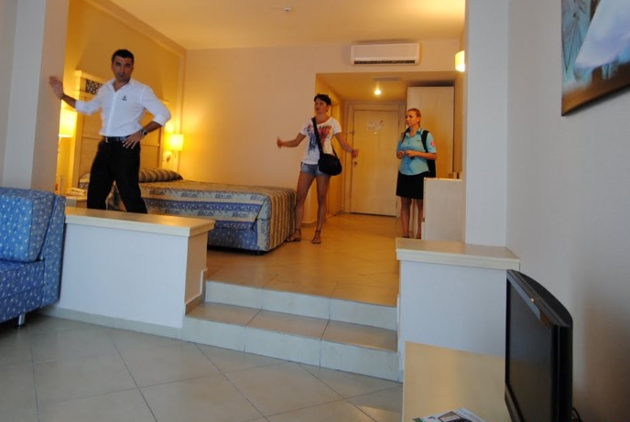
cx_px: 250
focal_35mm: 25
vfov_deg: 50.4
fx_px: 438
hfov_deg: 70.7
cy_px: 137
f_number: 3.5
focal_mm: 10
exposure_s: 1/30
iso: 360
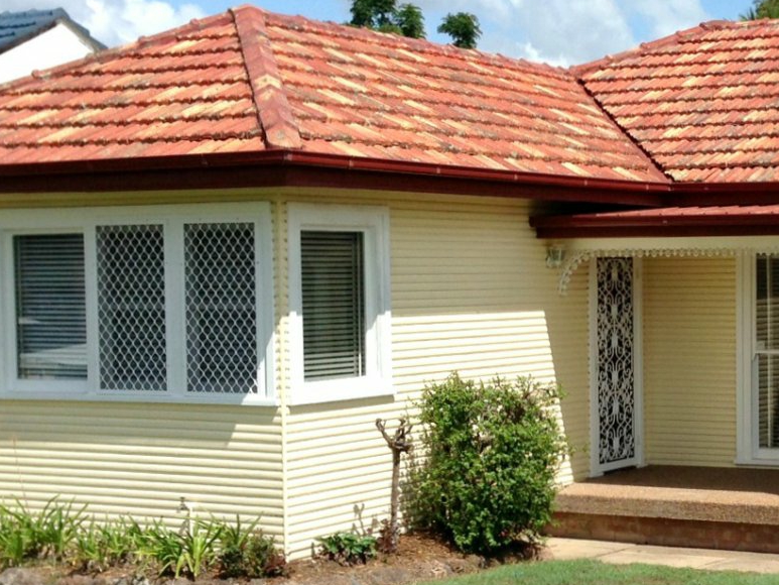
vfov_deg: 18.0
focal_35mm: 82
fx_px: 1846
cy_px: 339
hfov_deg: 23.0
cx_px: 755
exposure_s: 1/2169
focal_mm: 4.12
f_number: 2.4
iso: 50
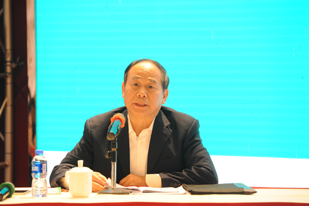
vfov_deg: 7.6
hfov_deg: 11.4
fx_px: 1544
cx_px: 154
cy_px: 103
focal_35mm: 180
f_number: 5
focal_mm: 180
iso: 1600
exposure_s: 1/100
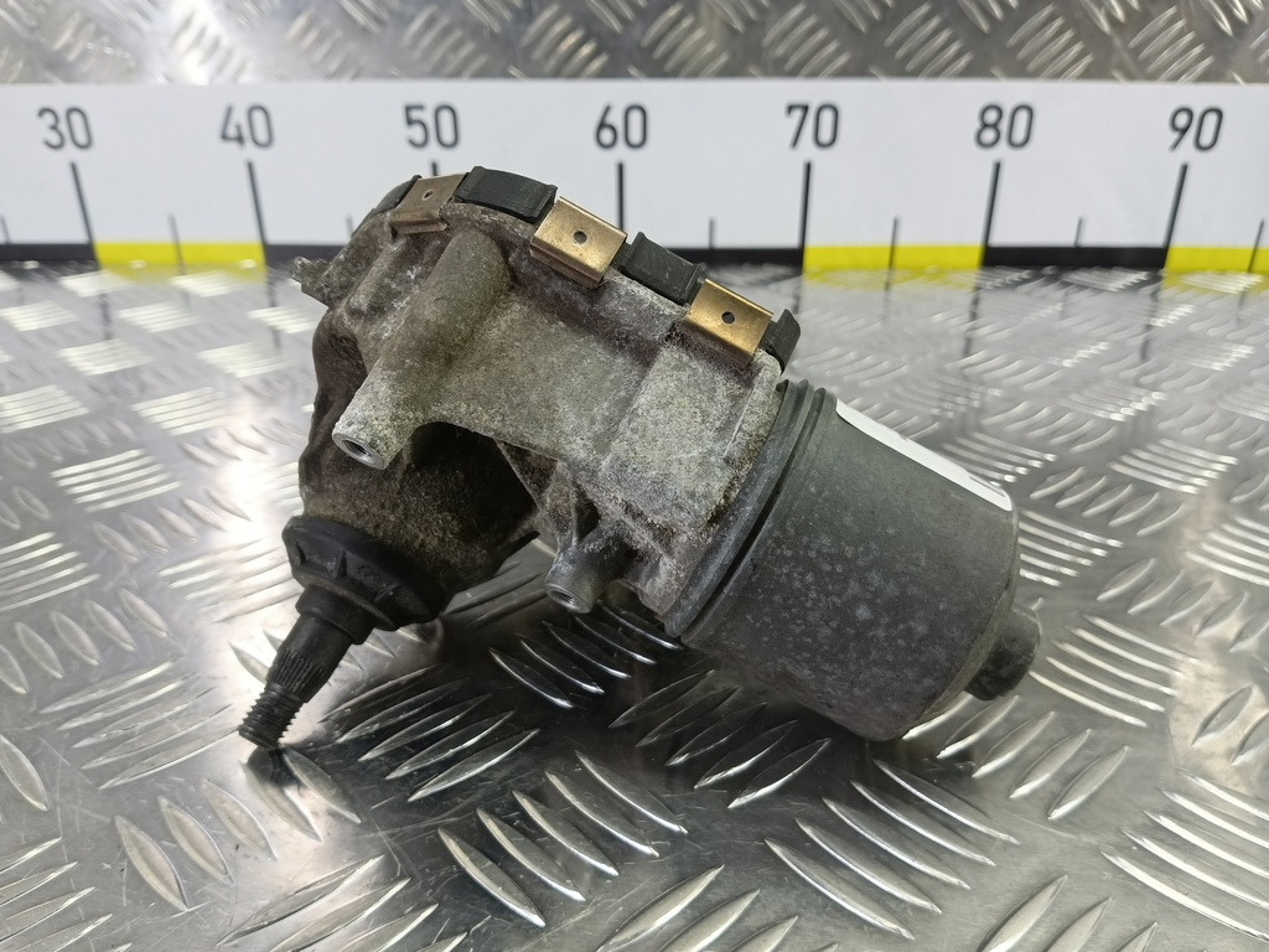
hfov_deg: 73.9
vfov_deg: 58.9
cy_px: 476
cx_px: 634
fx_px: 843
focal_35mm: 23
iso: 149
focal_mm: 4.11
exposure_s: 1/50
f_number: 1.6
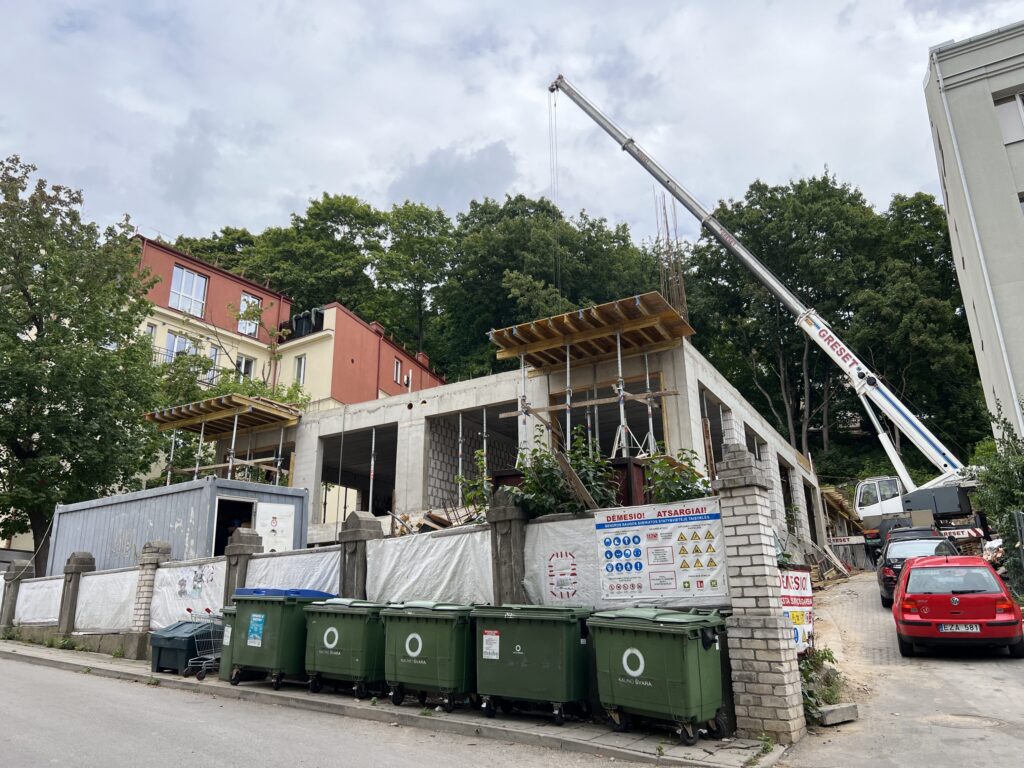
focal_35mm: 26
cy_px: 384
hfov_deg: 67.3
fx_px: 769
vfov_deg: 53.1
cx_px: 512
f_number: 1.5
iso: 50
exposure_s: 1/1488
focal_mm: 5.7
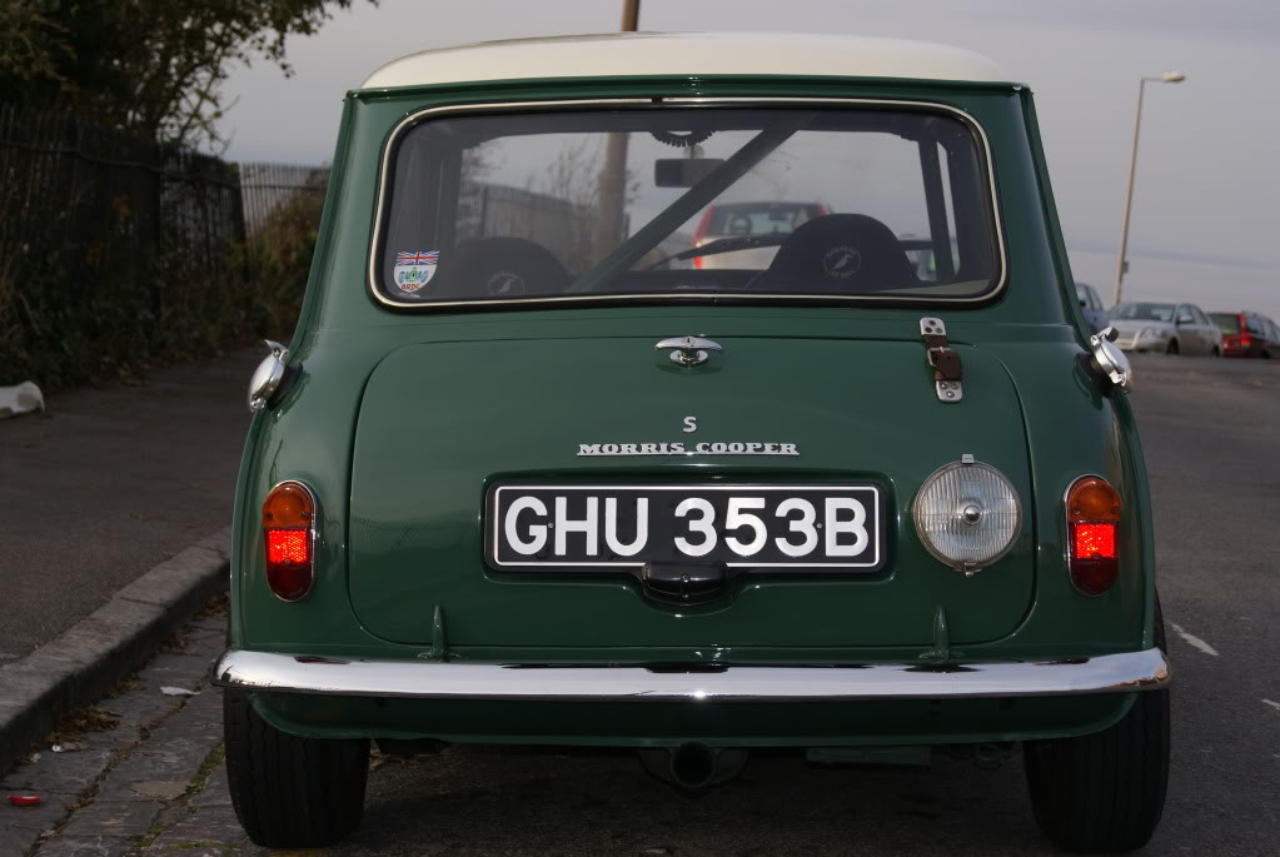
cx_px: 640
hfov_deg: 27.0
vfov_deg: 18.2
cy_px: 428
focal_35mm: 75
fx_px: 2670
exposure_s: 1/160
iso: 100
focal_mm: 50
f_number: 6.3
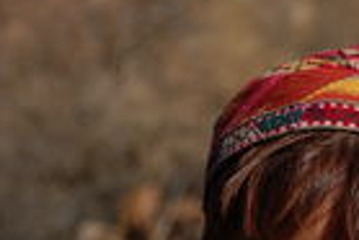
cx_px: 573
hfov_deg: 5.2
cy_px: 185
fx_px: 3883
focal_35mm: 389
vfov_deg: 3.5
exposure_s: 1/640
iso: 100
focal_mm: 80
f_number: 6.3
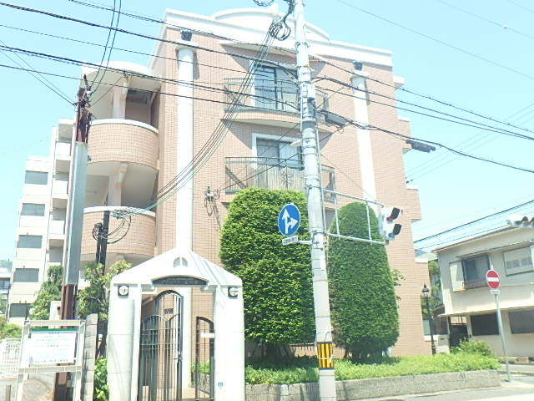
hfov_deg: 54.0
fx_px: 524
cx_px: 267
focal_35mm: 34
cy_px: 200
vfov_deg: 41.8
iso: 125
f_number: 4.9
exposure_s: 1/200
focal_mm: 6
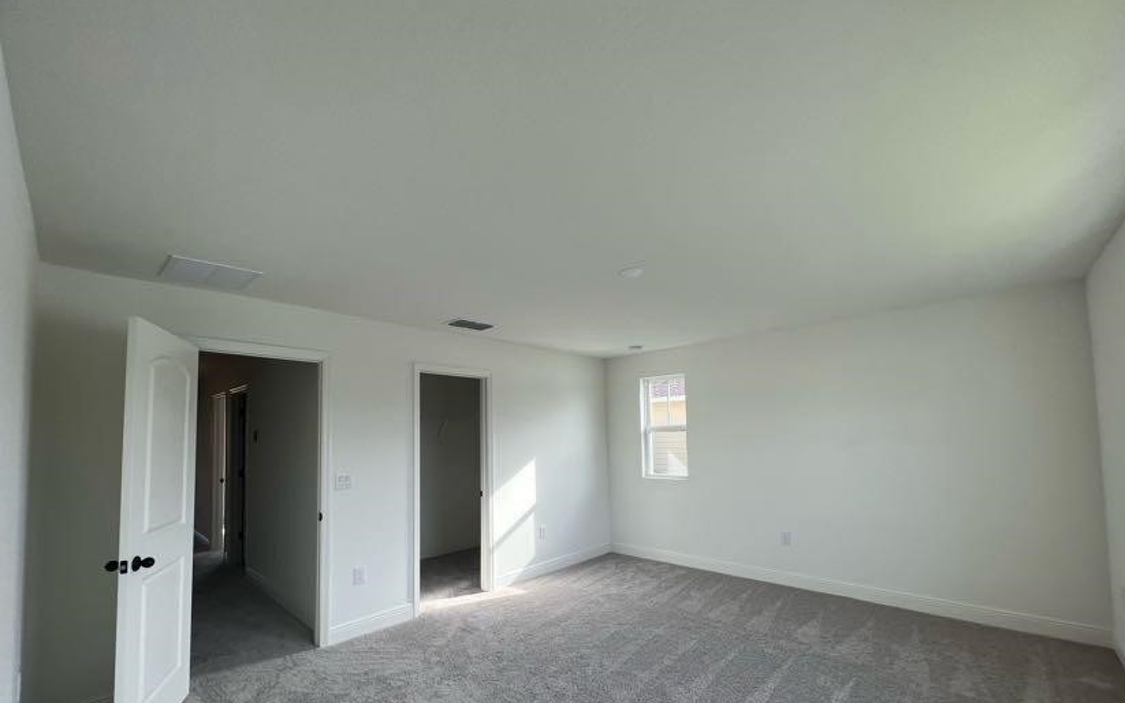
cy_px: 414
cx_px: 560
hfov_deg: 105.3
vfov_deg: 77.9
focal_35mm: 14
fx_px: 429
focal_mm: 1.57
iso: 32
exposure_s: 1/106
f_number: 1.8
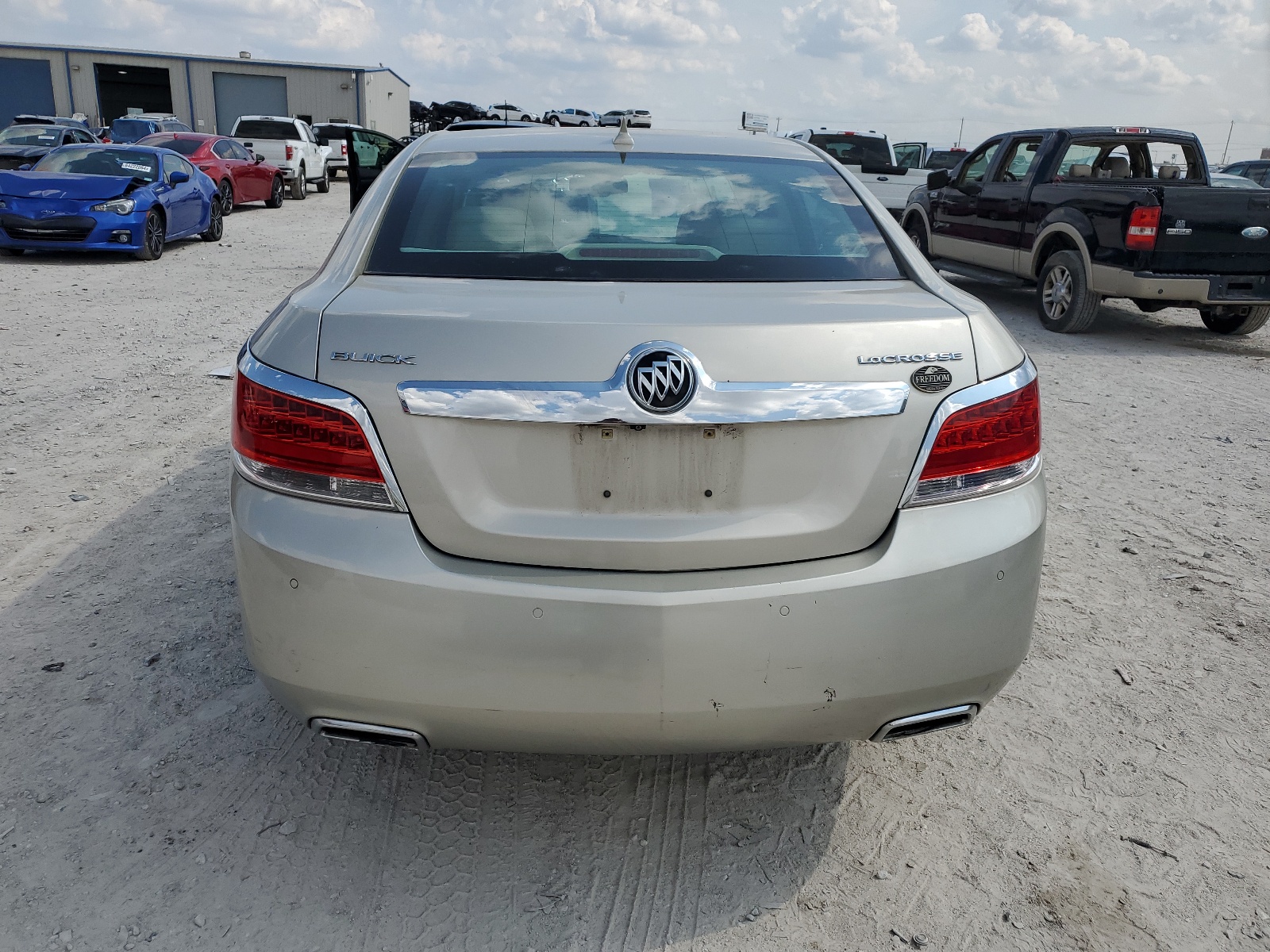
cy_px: 476
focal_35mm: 26
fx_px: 954
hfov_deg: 67.3
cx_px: 635
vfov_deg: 53.1
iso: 50
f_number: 1.5
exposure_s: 1/5000
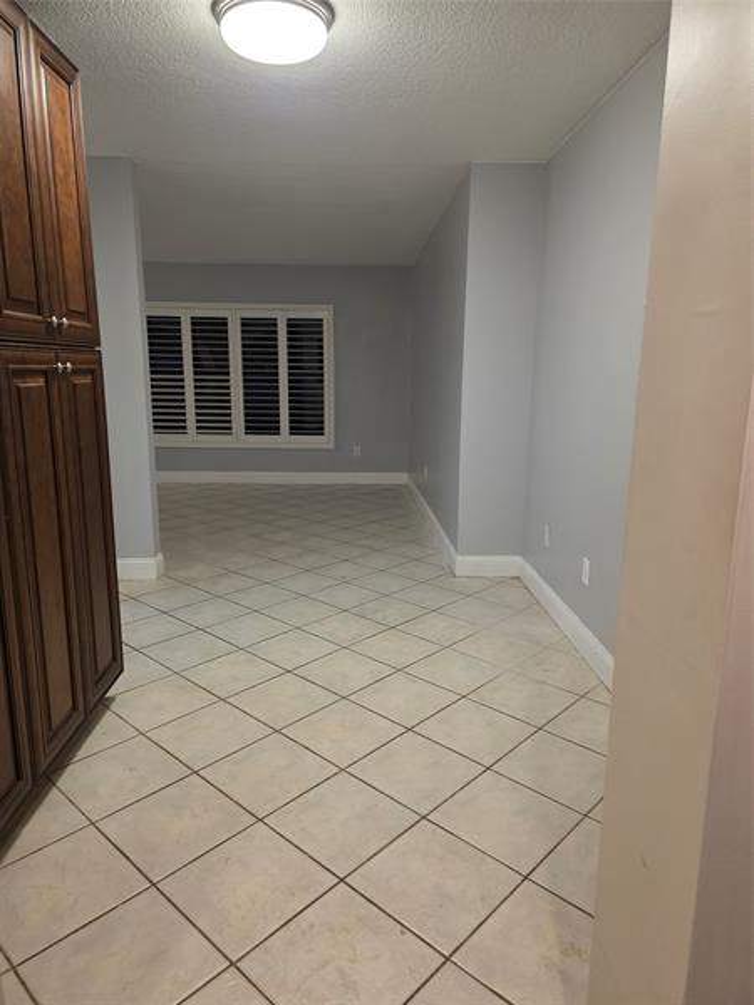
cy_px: 502
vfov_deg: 73.9
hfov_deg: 58.9
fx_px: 668
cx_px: 377
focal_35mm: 23
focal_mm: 6.3
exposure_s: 1/120
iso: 320
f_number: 1.7
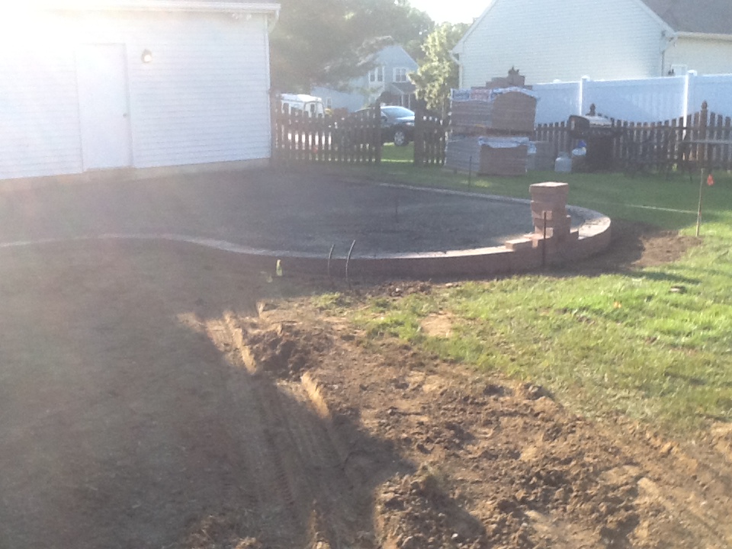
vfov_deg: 32.9
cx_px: 366
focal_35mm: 44
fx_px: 930
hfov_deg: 42.9
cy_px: 274
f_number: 2.4
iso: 40
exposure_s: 1/469
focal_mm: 2.03
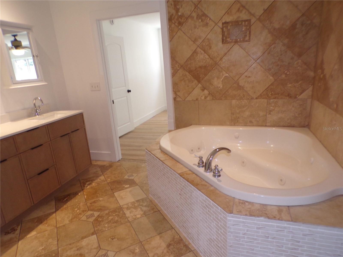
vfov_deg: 56.8
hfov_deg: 71.6
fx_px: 238
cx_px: 172
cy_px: 128
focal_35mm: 24
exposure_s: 1/34
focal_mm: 4.3
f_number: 3
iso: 174
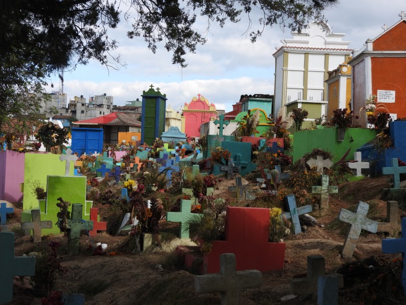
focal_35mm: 80
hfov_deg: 24.4
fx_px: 938
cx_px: 203
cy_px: 152
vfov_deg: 18.4
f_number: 4.5
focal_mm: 14.3
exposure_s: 1/400
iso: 100
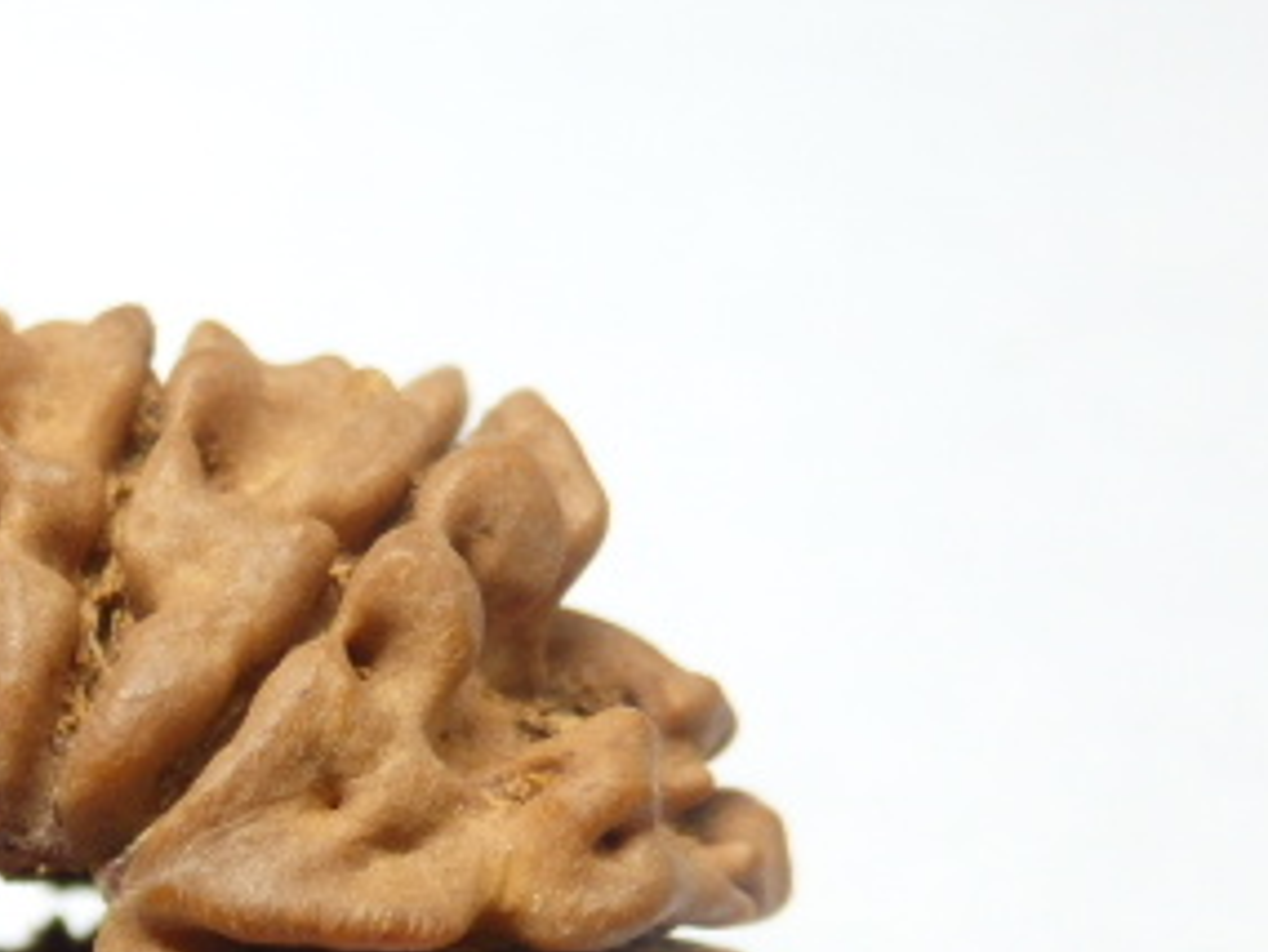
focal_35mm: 148
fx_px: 5424
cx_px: 18
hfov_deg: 13.2
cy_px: 903
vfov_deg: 10.0
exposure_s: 1/100
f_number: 4.4
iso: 400
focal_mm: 11.9
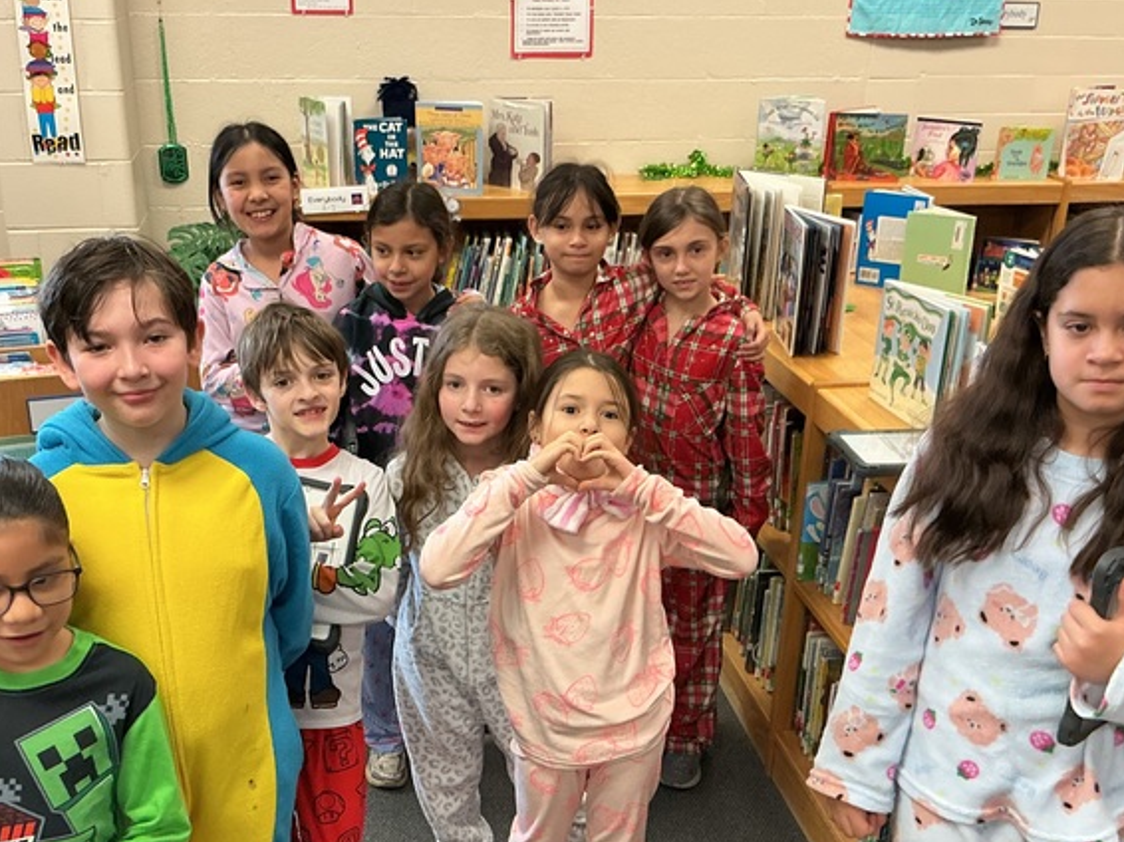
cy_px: 538
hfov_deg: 45.8
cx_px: 530
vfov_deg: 34.9
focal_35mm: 41
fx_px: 1331
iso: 100
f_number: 1.8
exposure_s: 1/60
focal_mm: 3
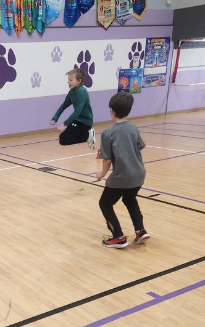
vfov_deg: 41.8
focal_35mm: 47
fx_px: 420
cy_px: 232
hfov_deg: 25.3
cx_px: -23
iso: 250
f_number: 1.8
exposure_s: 1/120
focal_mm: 5.4
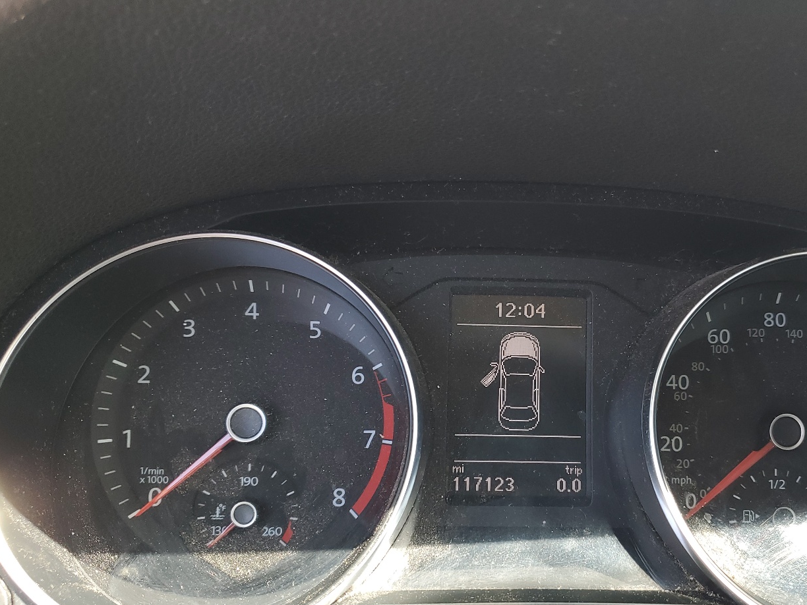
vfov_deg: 41.7
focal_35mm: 34
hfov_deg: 53.5
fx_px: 793
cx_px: 493
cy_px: 343
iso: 56
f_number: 1.5
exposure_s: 1/120
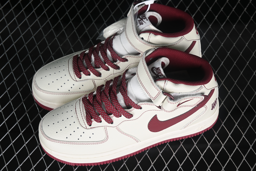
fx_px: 533
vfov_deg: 18.2
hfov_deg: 27.0
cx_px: 128
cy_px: 86
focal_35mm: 75
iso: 160
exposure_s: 1/80
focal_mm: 50
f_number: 7.1
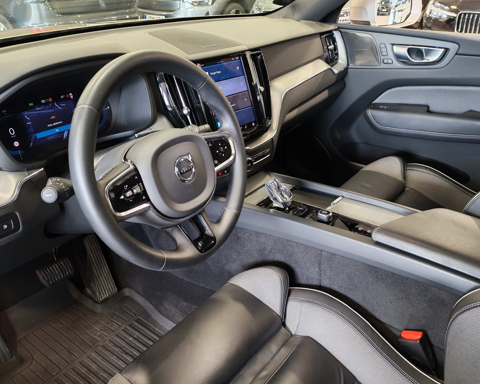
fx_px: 455
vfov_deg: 45.8
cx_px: 232
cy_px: 196
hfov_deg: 55.6
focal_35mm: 32
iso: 1262
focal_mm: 6.12
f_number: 1.9
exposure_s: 1/50
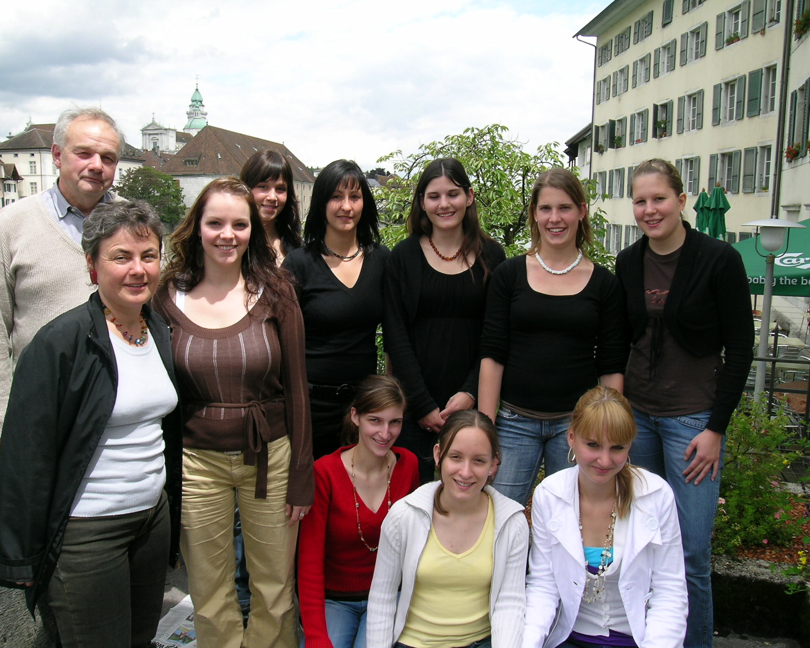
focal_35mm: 30
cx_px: 399
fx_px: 719
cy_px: 320
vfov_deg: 48.5
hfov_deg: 58.8
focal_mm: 5.8
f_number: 5.6
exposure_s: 1/170
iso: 50
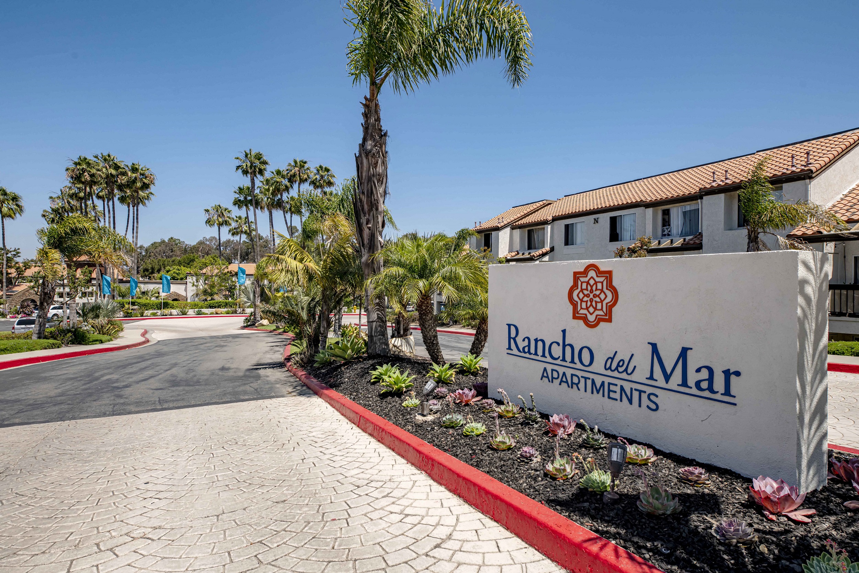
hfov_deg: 86.9
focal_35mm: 19
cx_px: 430
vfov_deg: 64.5
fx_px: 453
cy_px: 286
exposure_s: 1/1250
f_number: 8
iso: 200
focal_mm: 19
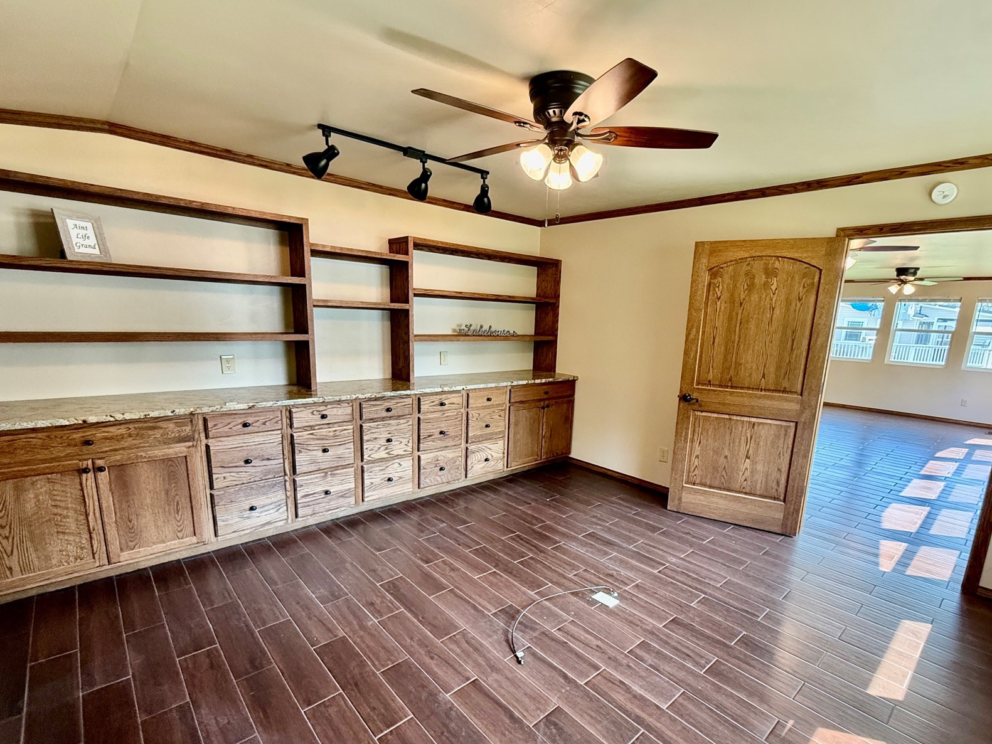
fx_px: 487
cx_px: 526
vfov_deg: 74.4
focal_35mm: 17
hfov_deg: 90.9
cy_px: 419
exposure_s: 1/120
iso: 400
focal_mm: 2.22
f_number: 2.2
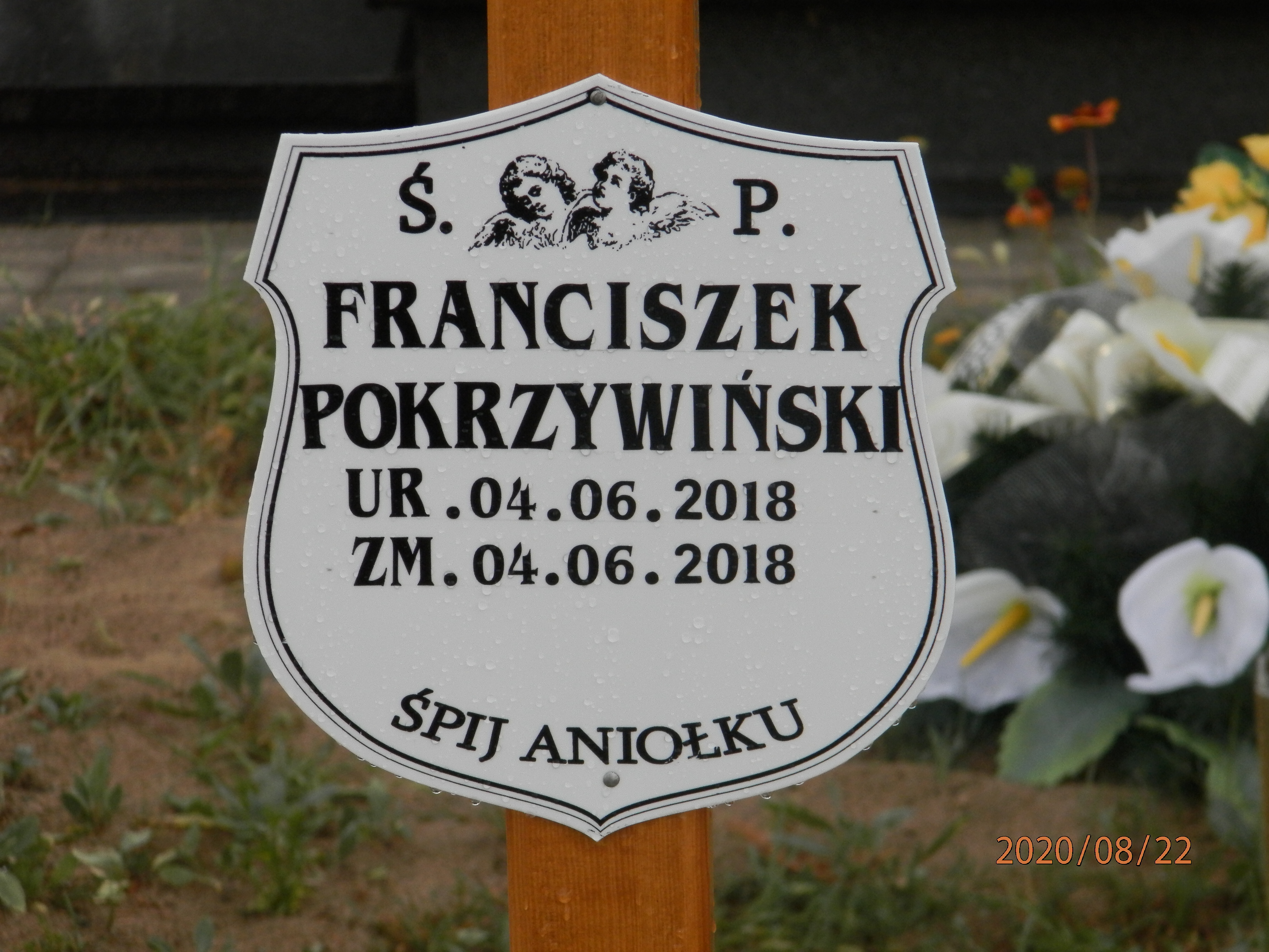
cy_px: 476
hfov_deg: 11.0
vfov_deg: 8.2
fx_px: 6599
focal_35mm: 180
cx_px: 634
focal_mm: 32.1
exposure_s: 1/200
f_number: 5.1
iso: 200
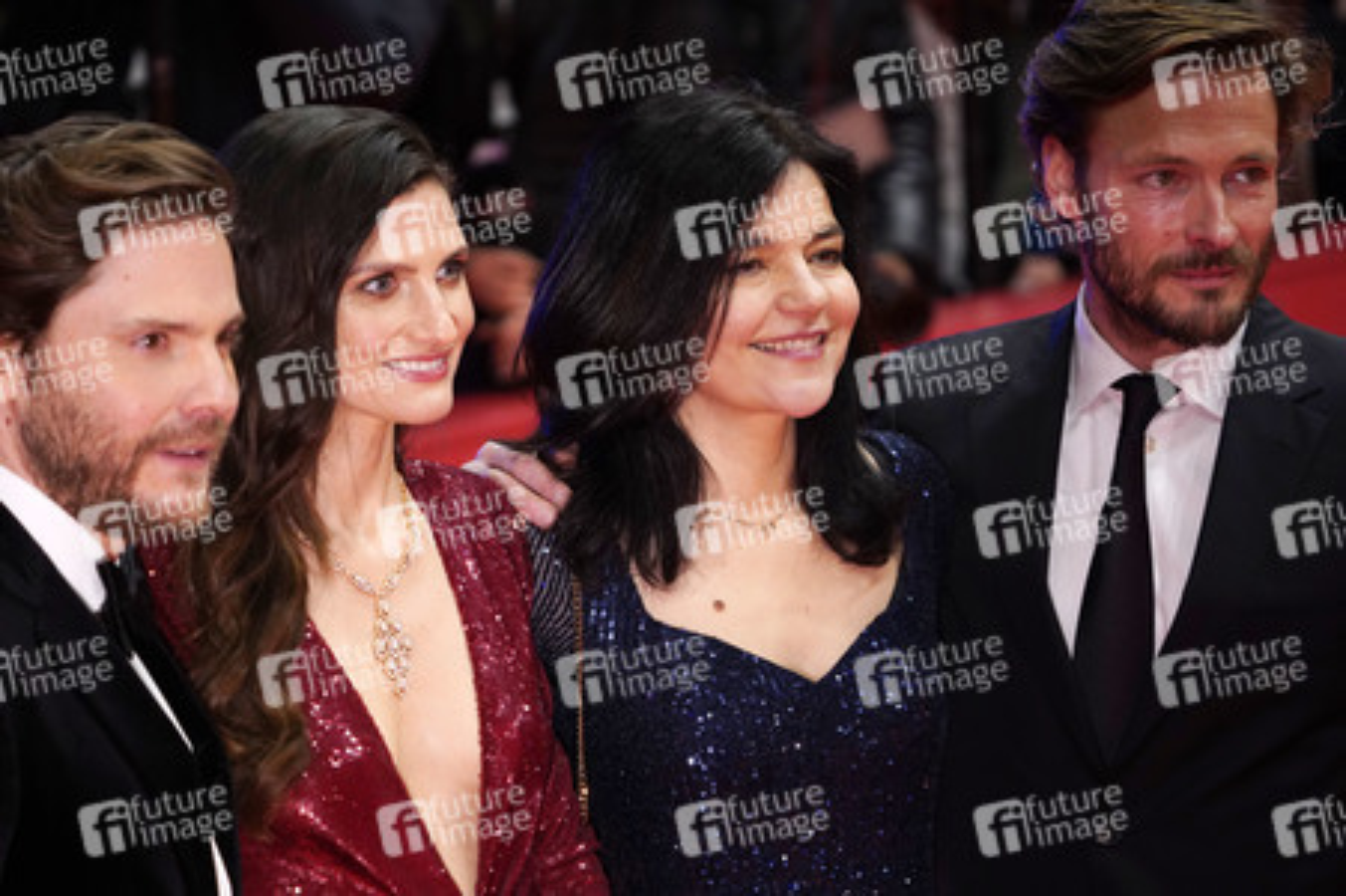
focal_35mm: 200
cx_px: 673
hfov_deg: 10.3
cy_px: 448
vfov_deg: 6.9
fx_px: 7472
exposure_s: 1/250
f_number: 5.6
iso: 3200
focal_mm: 200
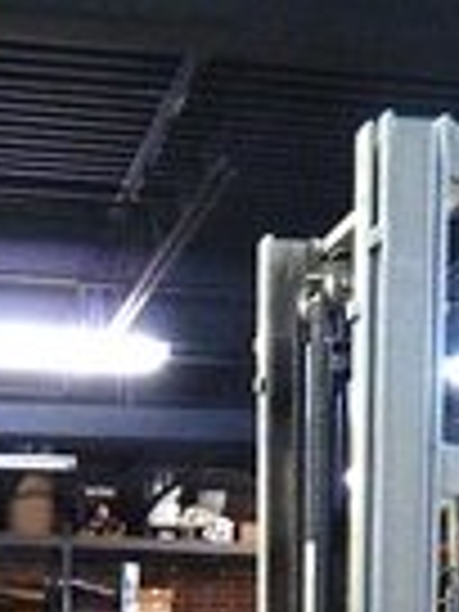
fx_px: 1538
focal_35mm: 87
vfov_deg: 18.3
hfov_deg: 16.9
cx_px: 151
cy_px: 1060
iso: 400
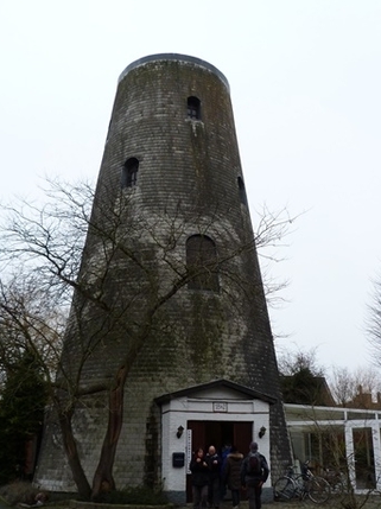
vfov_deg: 52.4
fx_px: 514
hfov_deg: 40.6
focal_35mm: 35
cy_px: 300
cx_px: 214
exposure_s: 1/100
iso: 80
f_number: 4
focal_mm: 4.5
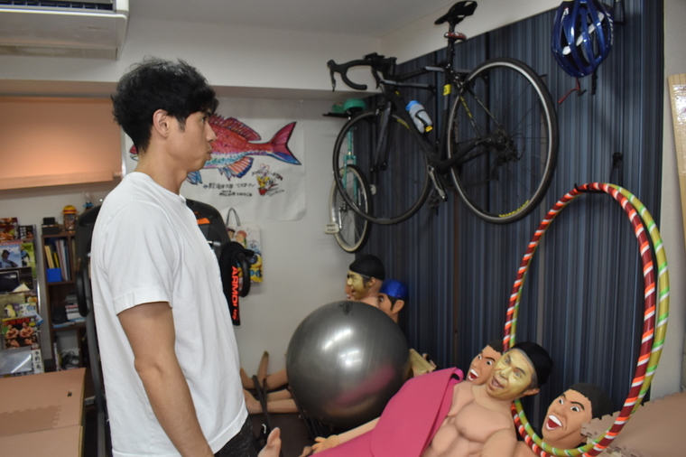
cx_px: 343
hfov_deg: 67.4
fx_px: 514
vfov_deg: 47.9
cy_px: 228
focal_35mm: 27
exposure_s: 1/125
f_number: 5.6
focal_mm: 18
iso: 800
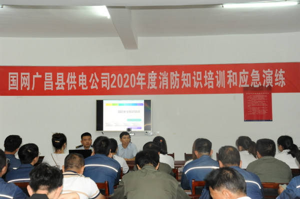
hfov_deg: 39.6
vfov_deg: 26.9
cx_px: 150
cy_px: 100
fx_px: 416
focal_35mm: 50
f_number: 7.1
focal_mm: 50
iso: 4000
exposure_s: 1/80
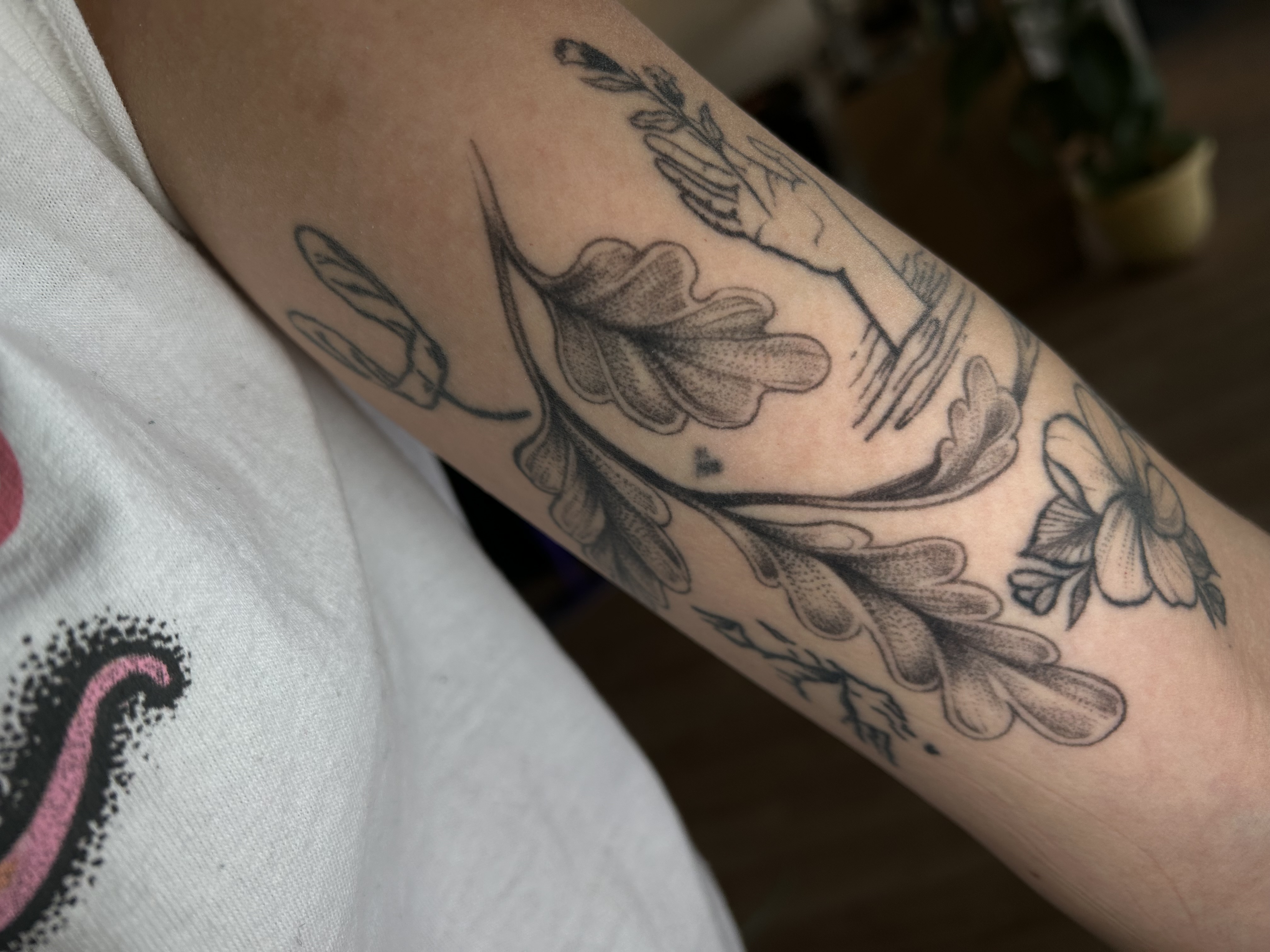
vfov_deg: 53.1
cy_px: 476
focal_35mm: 26
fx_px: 954
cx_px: 635
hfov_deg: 67.3
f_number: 1.5
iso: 40
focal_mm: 5.7
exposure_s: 1/231
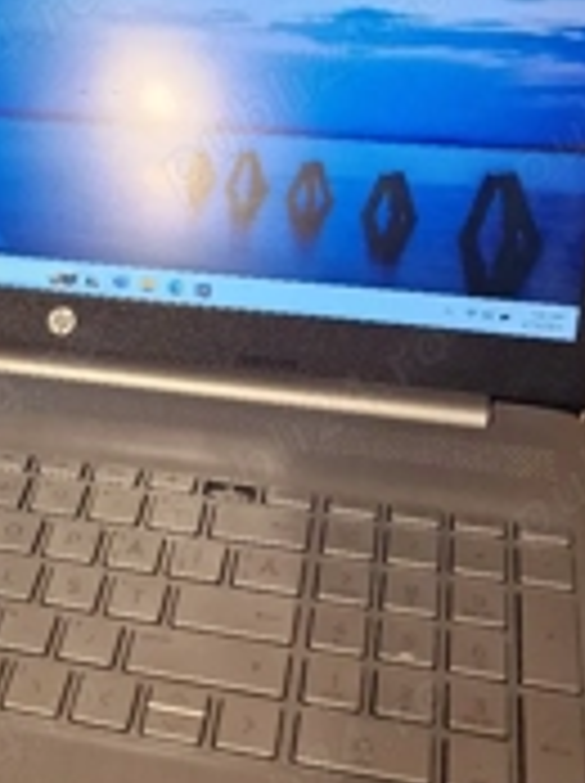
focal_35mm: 53
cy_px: 486
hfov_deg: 26.4
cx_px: 45
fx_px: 1197
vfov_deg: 36.0
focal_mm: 6.4
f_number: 1.8
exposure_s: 1/100
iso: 250
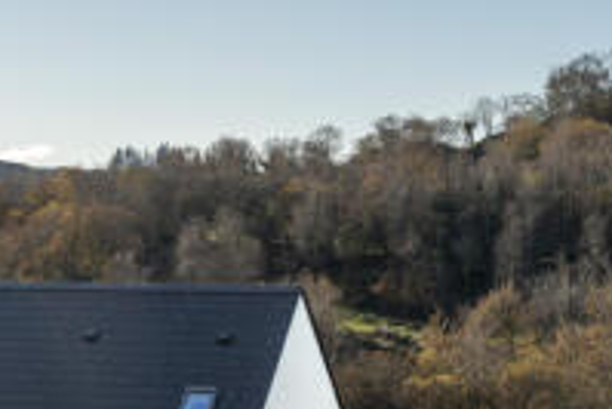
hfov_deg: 14.9
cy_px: 358
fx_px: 2280
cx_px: -62
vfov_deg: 10.2
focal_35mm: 134
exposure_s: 1/500
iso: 100
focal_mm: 56
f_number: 7.1
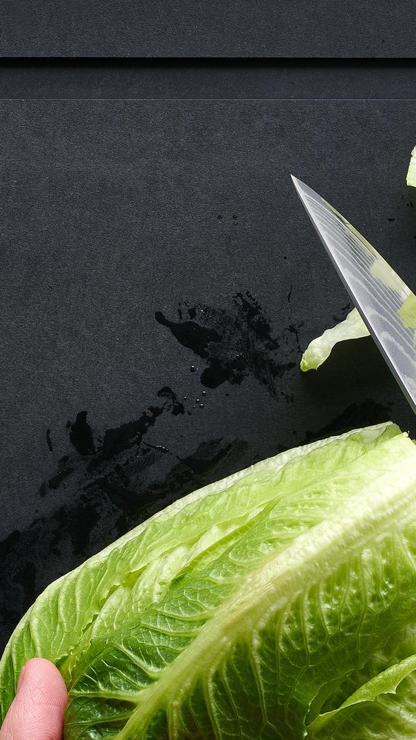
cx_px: 193
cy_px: 527
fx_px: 2864
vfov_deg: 14.7
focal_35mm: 146
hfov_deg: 8.3
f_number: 16
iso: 100
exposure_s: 1/250
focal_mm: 50
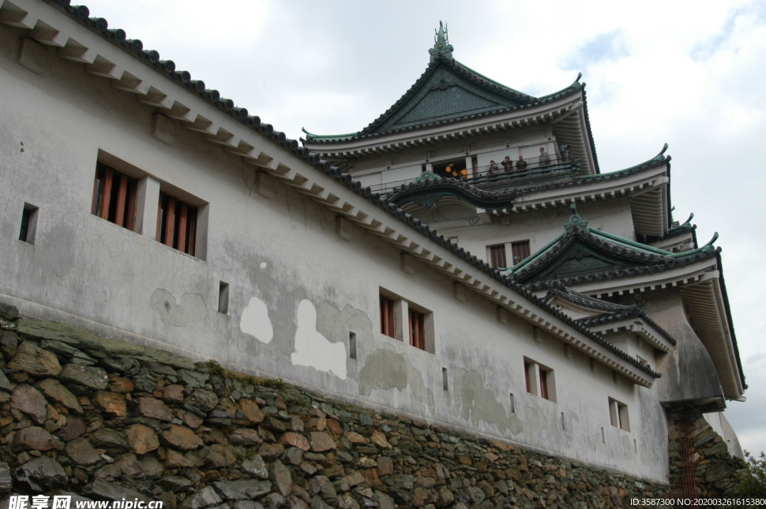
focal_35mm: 38
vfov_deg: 35.0
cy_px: 249
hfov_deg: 50.7
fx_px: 808
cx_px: 400
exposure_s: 1/320
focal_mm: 24
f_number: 9
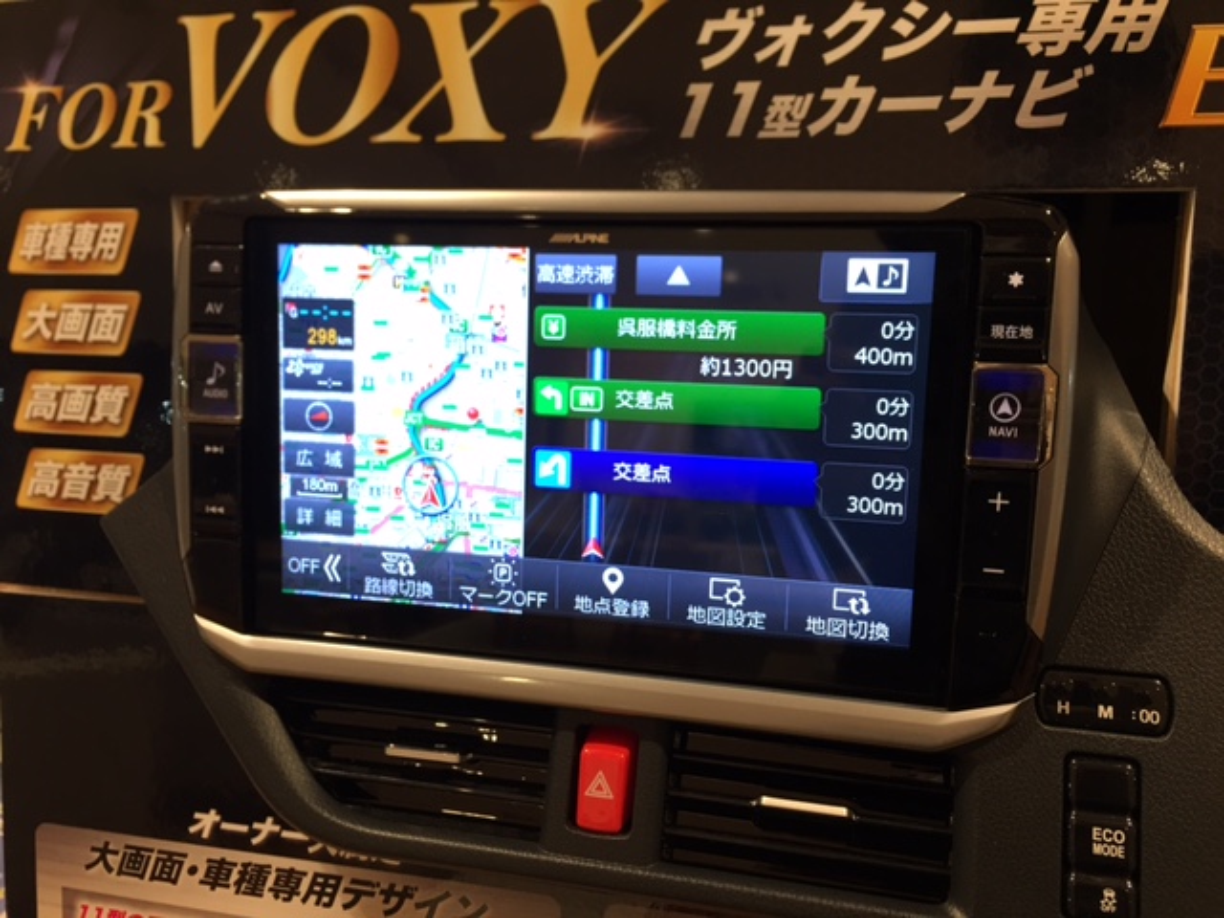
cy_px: 459
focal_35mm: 29
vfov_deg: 48.2
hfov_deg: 61.7
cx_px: 612
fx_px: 1025
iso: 32
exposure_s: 1/15
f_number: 2.2
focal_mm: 4.15
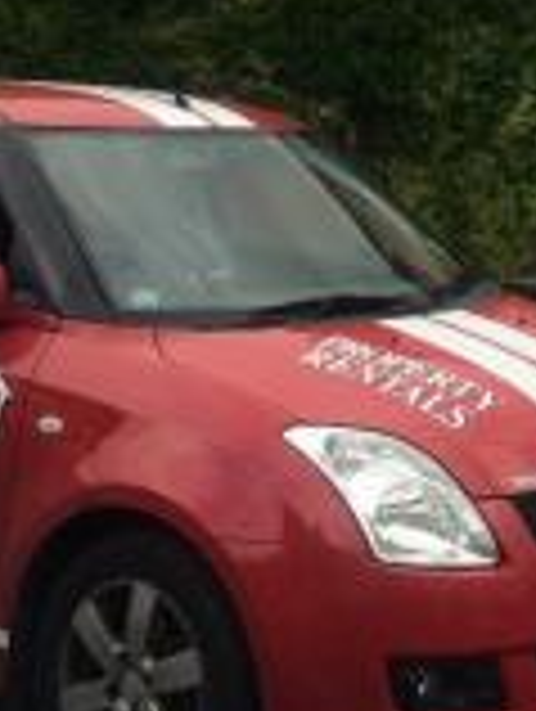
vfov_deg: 22.4
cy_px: -47
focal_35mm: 83
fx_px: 1709
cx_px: 662
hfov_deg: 17.0
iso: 32
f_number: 2.2
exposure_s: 1/451
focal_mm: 4.12
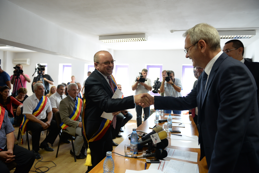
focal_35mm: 24
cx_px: 130
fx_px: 173
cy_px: 86
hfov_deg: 73.7
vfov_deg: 53.1
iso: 1250
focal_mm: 24
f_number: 2.8
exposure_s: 1/160
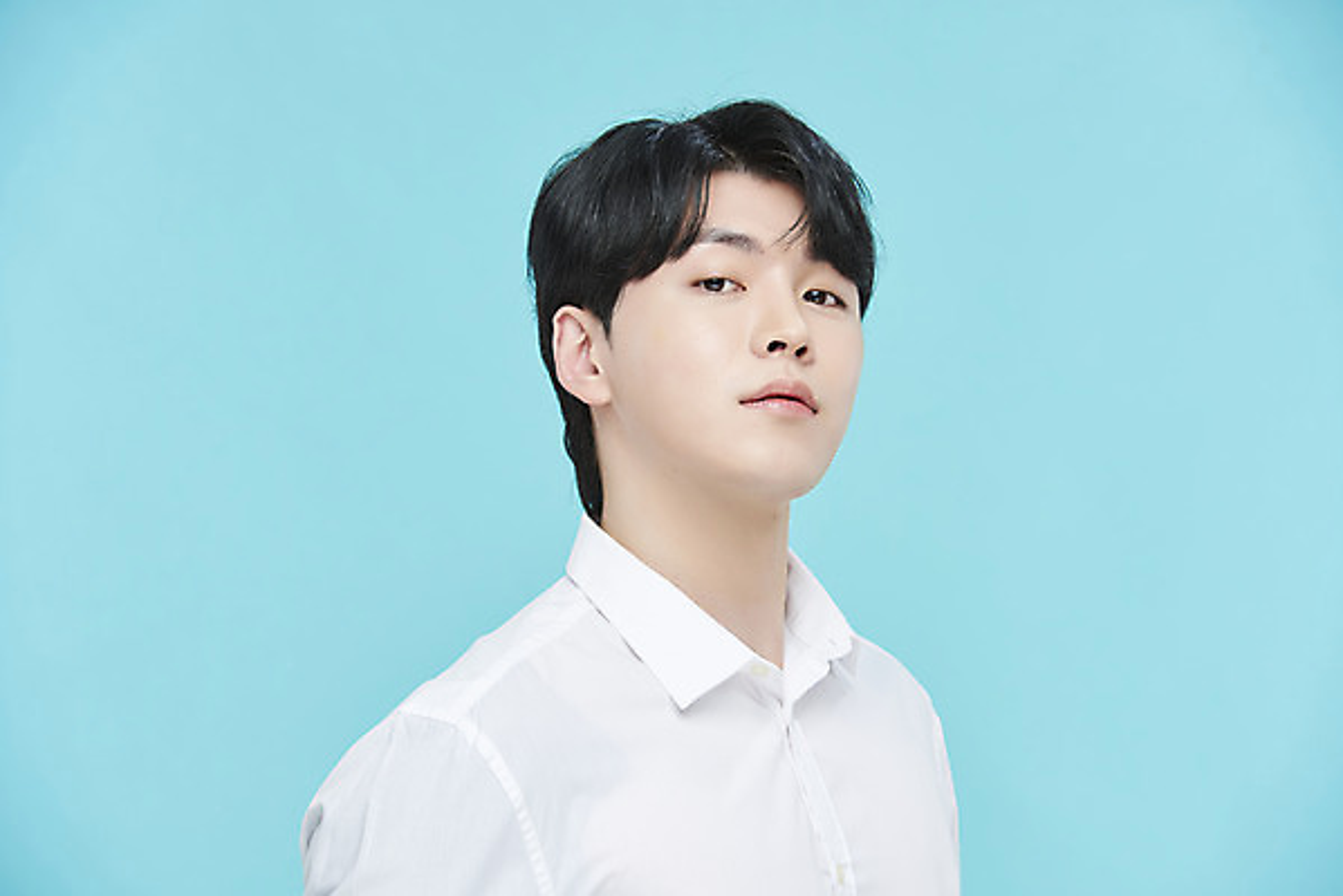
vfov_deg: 8.3
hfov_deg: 12.4
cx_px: 672
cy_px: 448
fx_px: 6158
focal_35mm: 165
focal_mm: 165
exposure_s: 1/125
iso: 64
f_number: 8
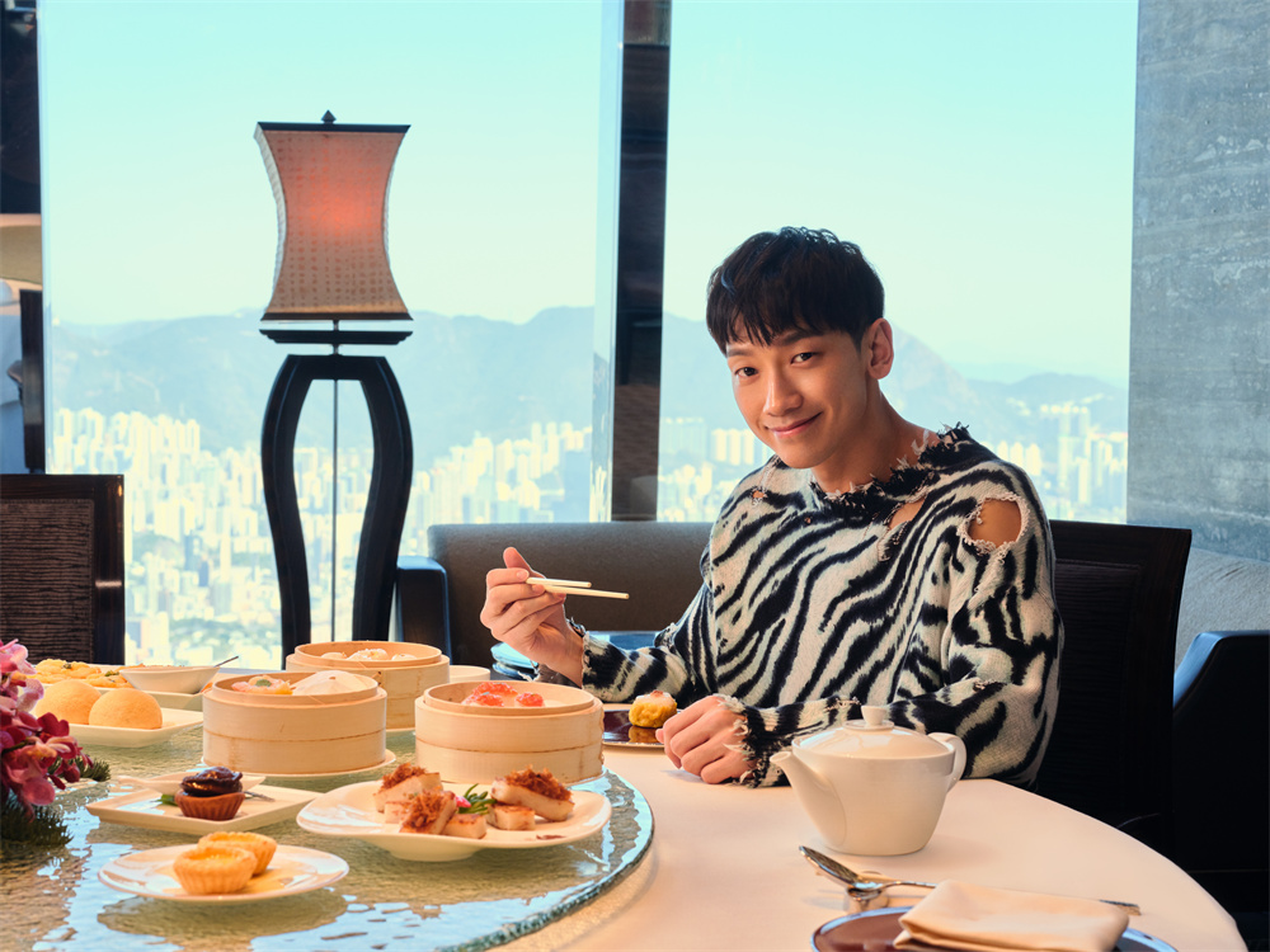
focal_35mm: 63
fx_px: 2311
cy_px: 476
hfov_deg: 30.7
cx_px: 635
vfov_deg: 23.3
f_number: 11
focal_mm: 80
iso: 2500
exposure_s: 1/100
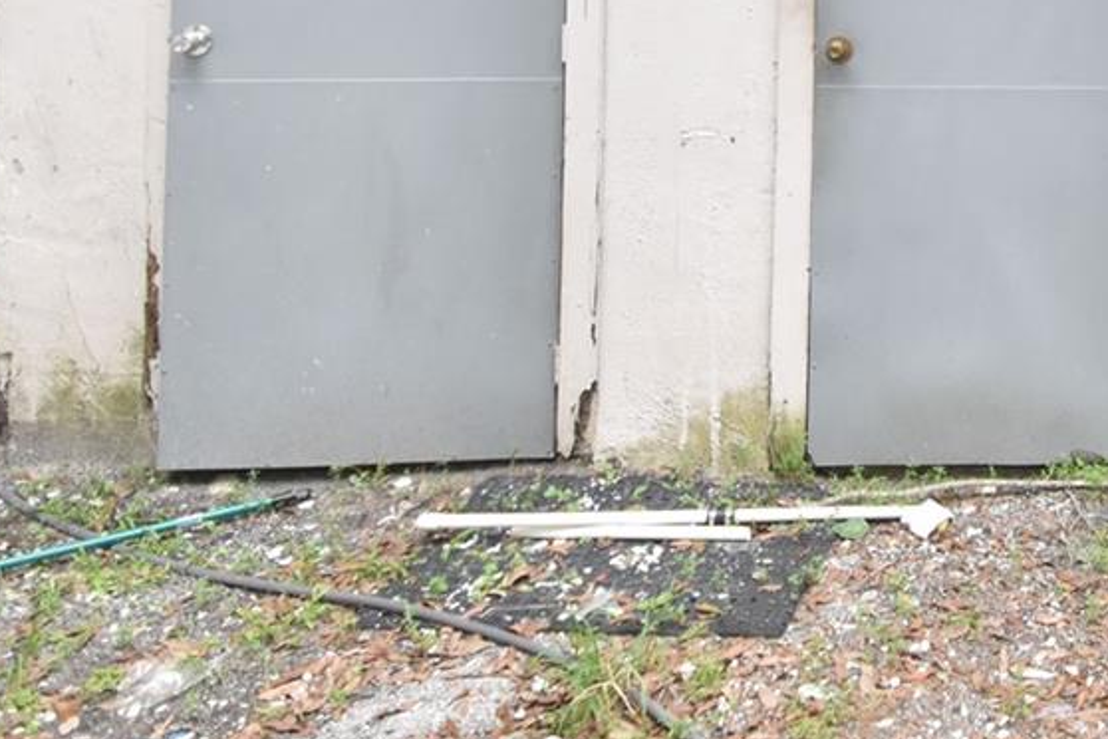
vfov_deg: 27.3
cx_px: 1181
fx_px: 1323
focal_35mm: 43
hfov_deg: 38.6
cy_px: -159
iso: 800
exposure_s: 1/1000
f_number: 3.5
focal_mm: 10
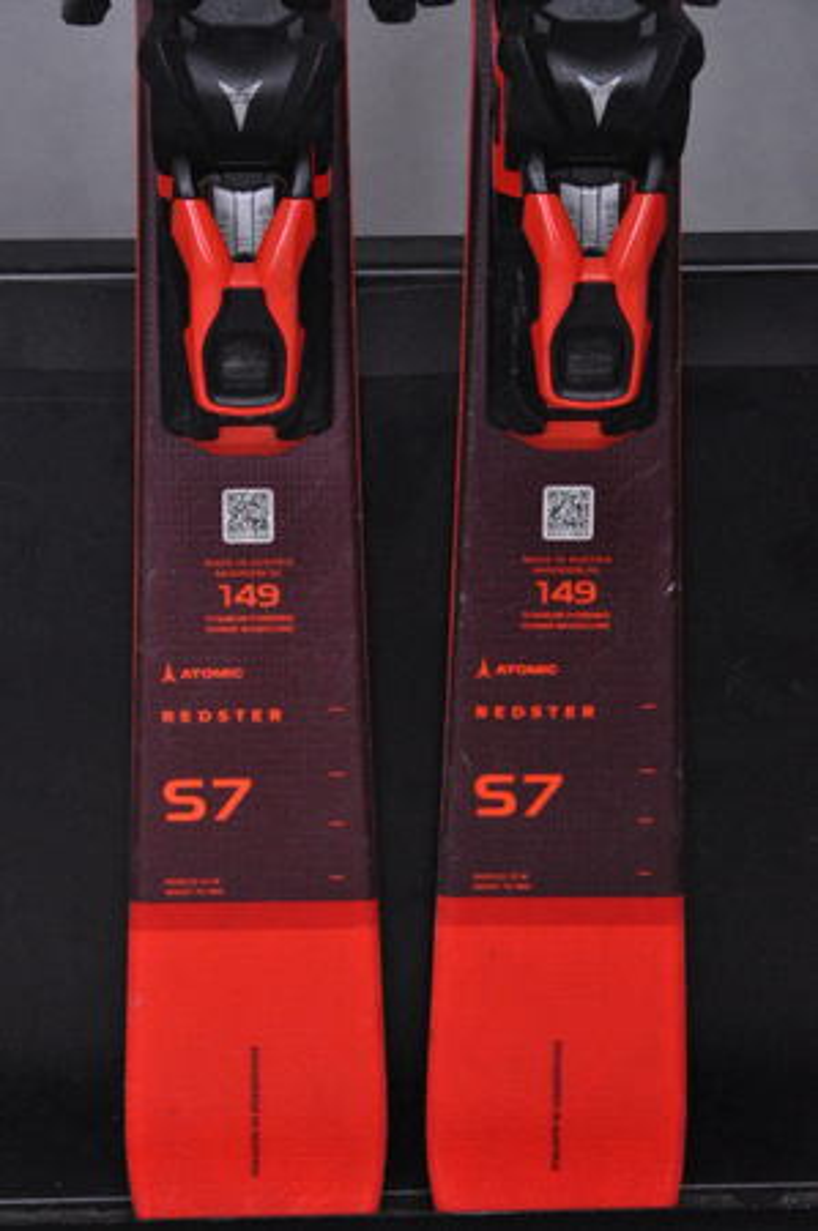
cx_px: 409
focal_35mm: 147
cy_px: 616
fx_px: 5021
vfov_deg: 14.0
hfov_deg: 9.3
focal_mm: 98
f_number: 9.5
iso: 3200
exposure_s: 1/125
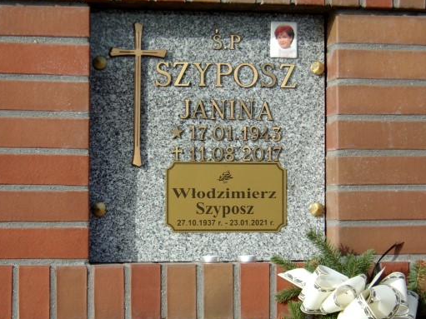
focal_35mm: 109
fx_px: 1341
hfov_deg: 18.0
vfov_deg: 13.6
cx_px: 181
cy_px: 157
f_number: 5.6
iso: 80
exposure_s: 1/280
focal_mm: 15.6
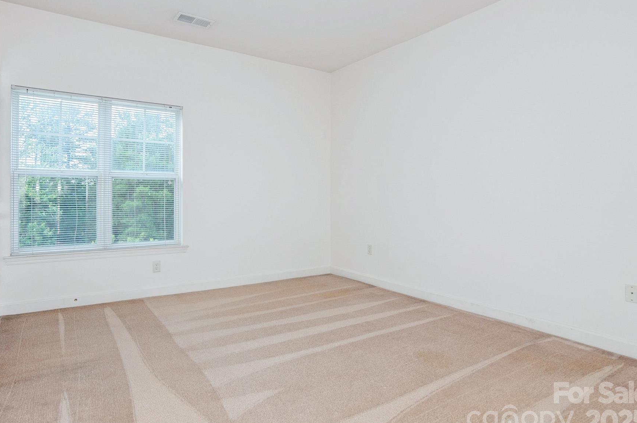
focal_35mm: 20
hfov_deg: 85.1
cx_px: 297
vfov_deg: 62.8
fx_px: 346
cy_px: 200
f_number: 8
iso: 200
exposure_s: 1/60
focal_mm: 11
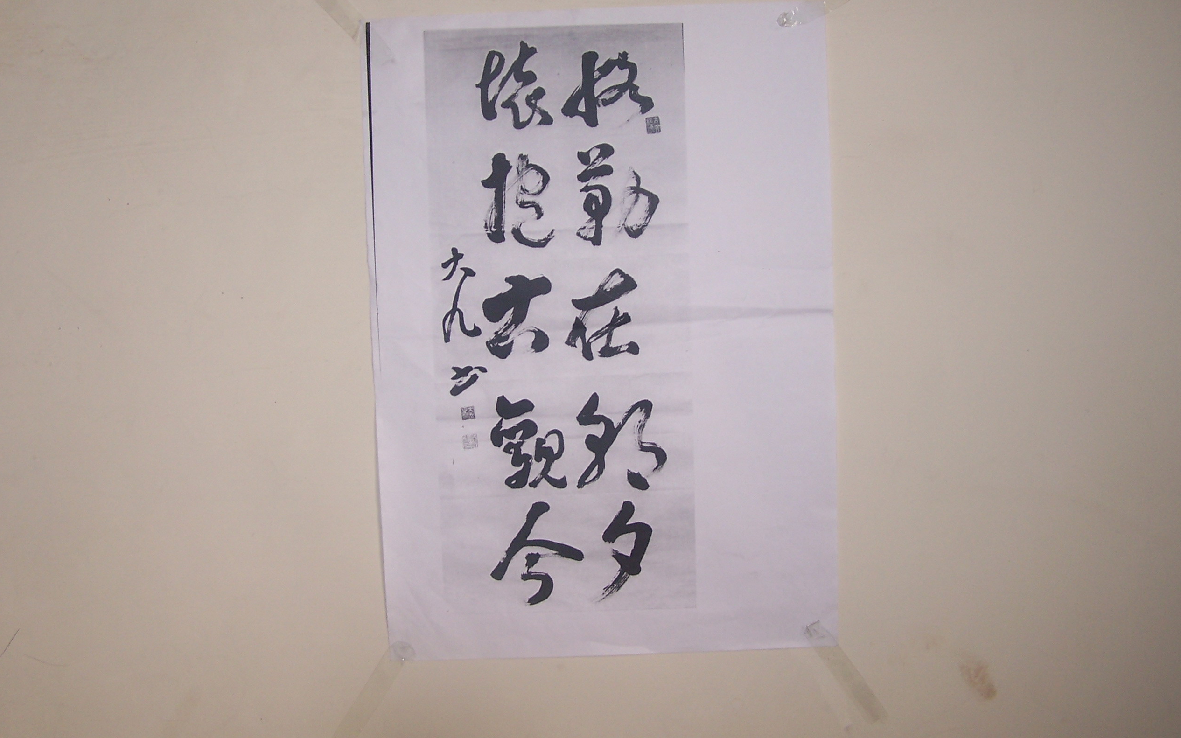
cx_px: 596
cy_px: 319
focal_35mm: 41
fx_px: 1320
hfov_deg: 48.2
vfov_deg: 31.2
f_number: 2.8
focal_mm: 6.3
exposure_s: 1/60
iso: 80
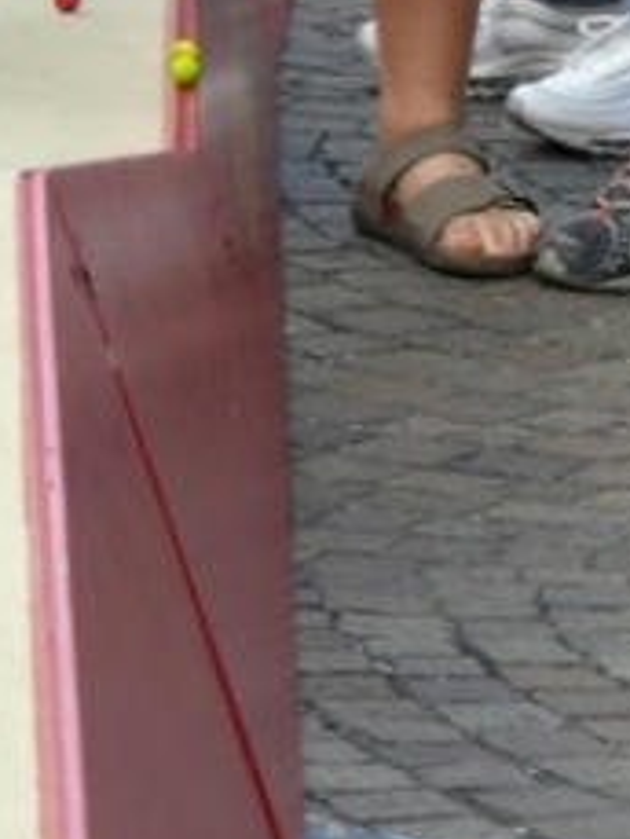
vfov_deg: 3.8
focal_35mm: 516
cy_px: -205
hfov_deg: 2.9
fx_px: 12510
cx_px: -253
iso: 100
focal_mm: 28.5
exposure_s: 1/125
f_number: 4
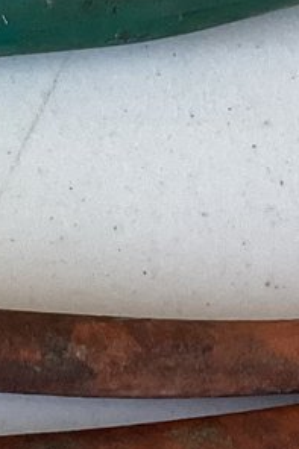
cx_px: -471
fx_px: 2058
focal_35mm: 165
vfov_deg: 12.4
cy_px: 166
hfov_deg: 7.6
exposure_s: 1/60
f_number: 2.4
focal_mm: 3.3
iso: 80
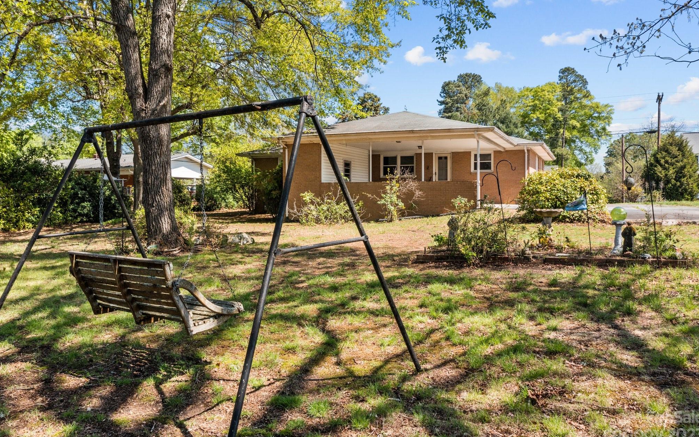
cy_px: 215
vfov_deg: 43.1
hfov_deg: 64.6
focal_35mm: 29
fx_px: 552
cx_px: 351
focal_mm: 10.26
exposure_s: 1/320
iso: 100
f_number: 5.6
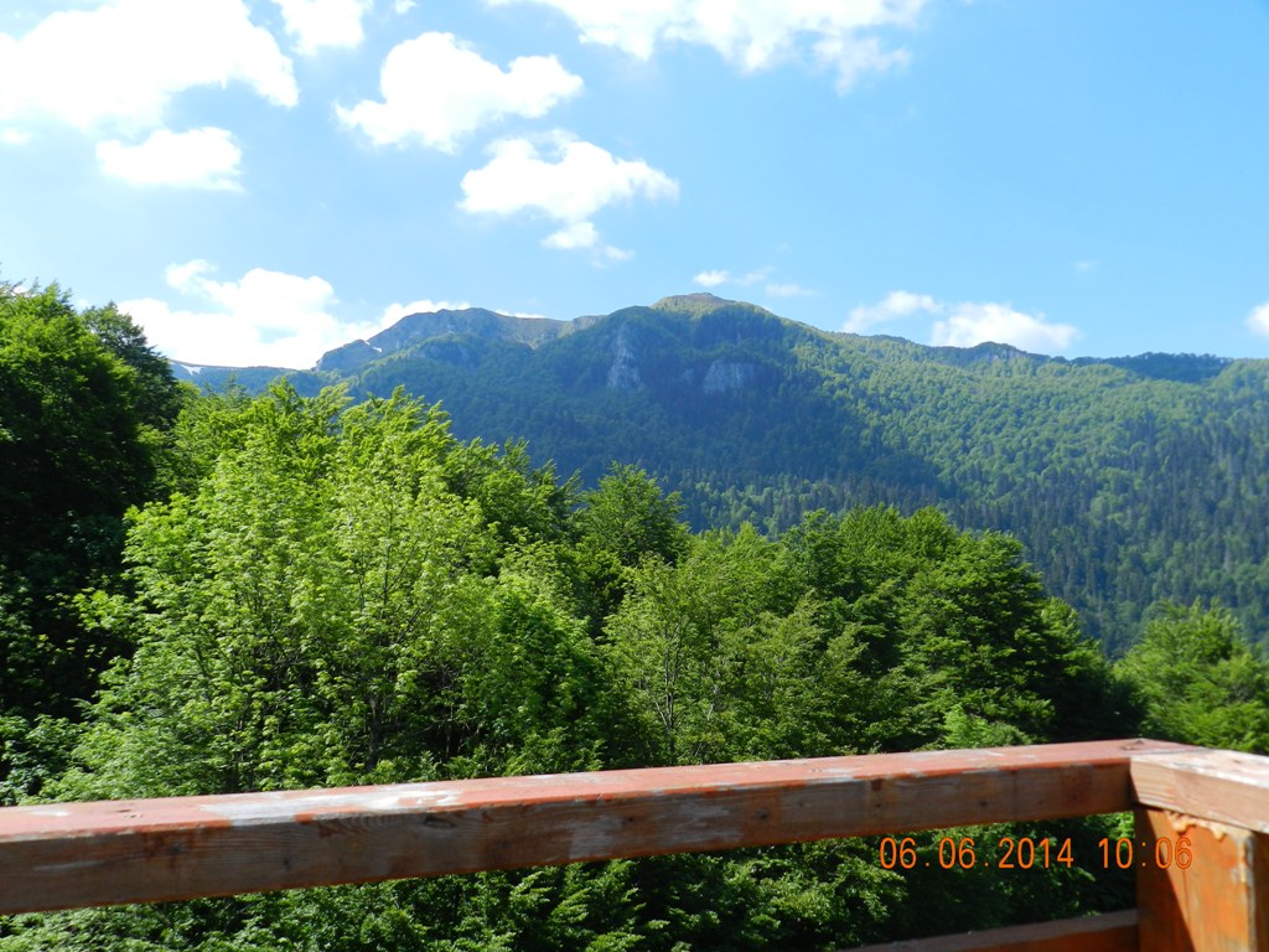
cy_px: 476
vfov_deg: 44.2
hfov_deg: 56.8
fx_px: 1173
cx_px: 634
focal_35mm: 32
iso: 160
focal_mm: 5.6
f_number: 3.7
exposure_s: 1/800
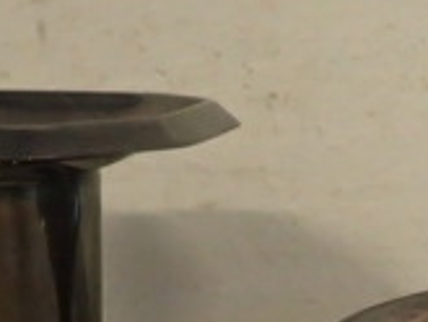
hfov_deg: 15.0
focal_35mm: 121
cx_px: 654
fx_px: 1497
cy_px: 444
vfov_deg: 11.8
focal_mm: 4.5
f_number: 2
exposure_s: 1/80
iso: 640
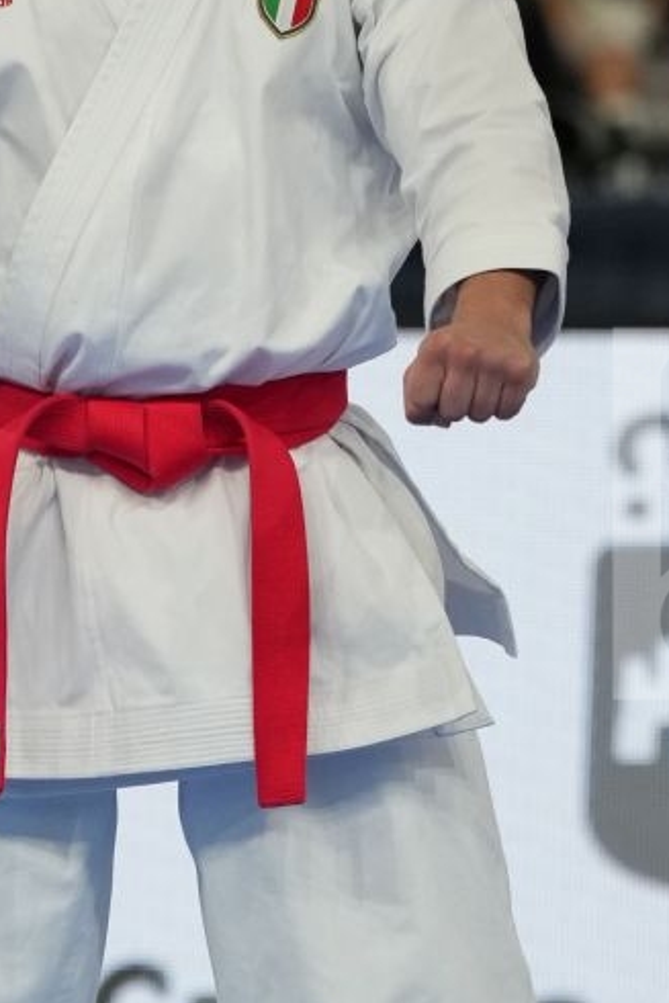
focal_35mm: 641
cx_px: 110
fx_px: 17854
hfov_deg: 2.1
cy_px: 514
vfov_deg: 3.2
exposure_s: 1/1000
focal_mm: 175
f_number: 2.8
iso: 1600
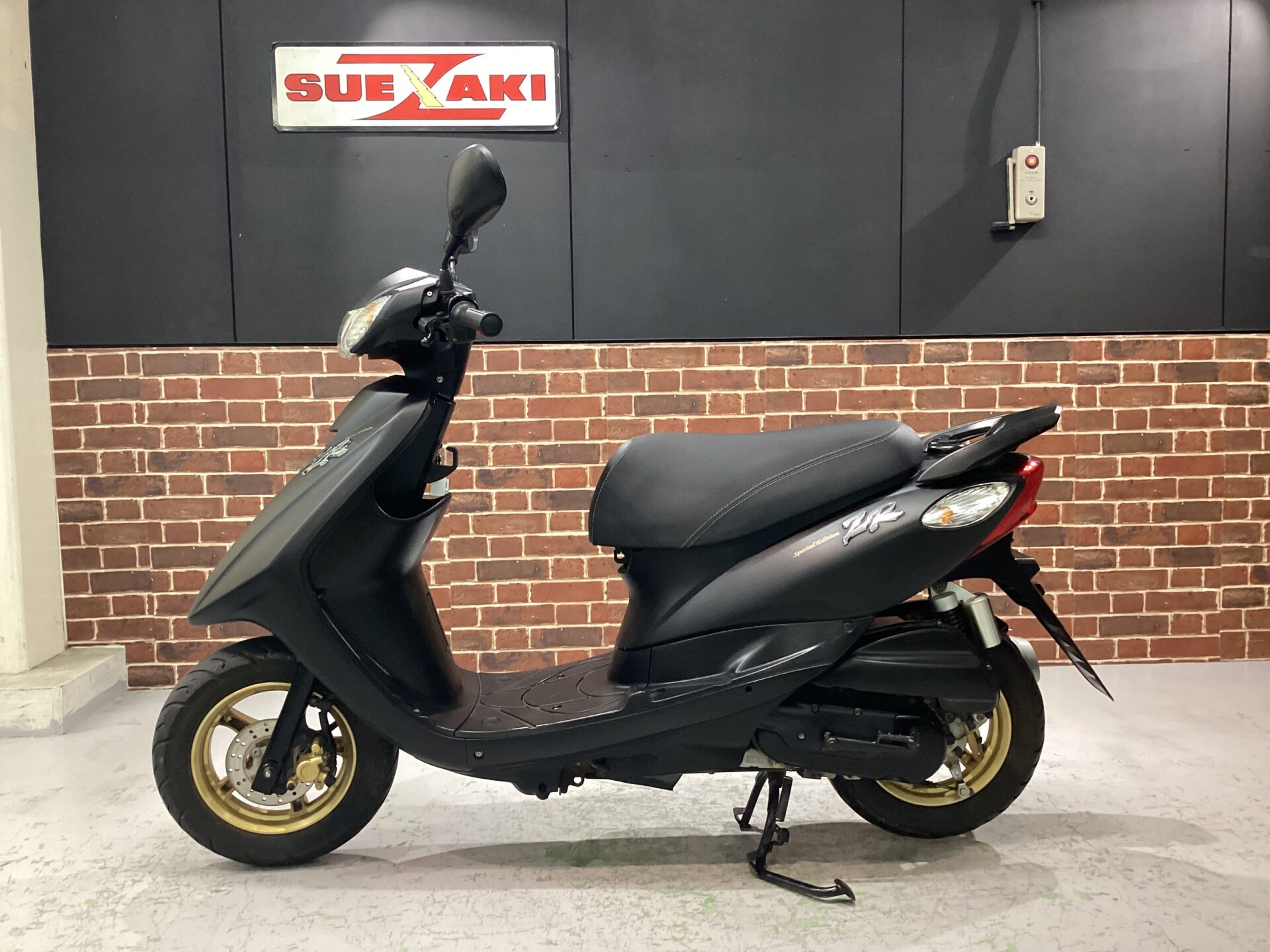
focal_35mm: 31
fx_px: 1137
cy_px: 476
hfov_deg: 58.4
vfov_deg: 45.4
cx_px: 635
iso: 250
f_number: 2.4
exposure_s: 1/40
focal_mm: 3.3
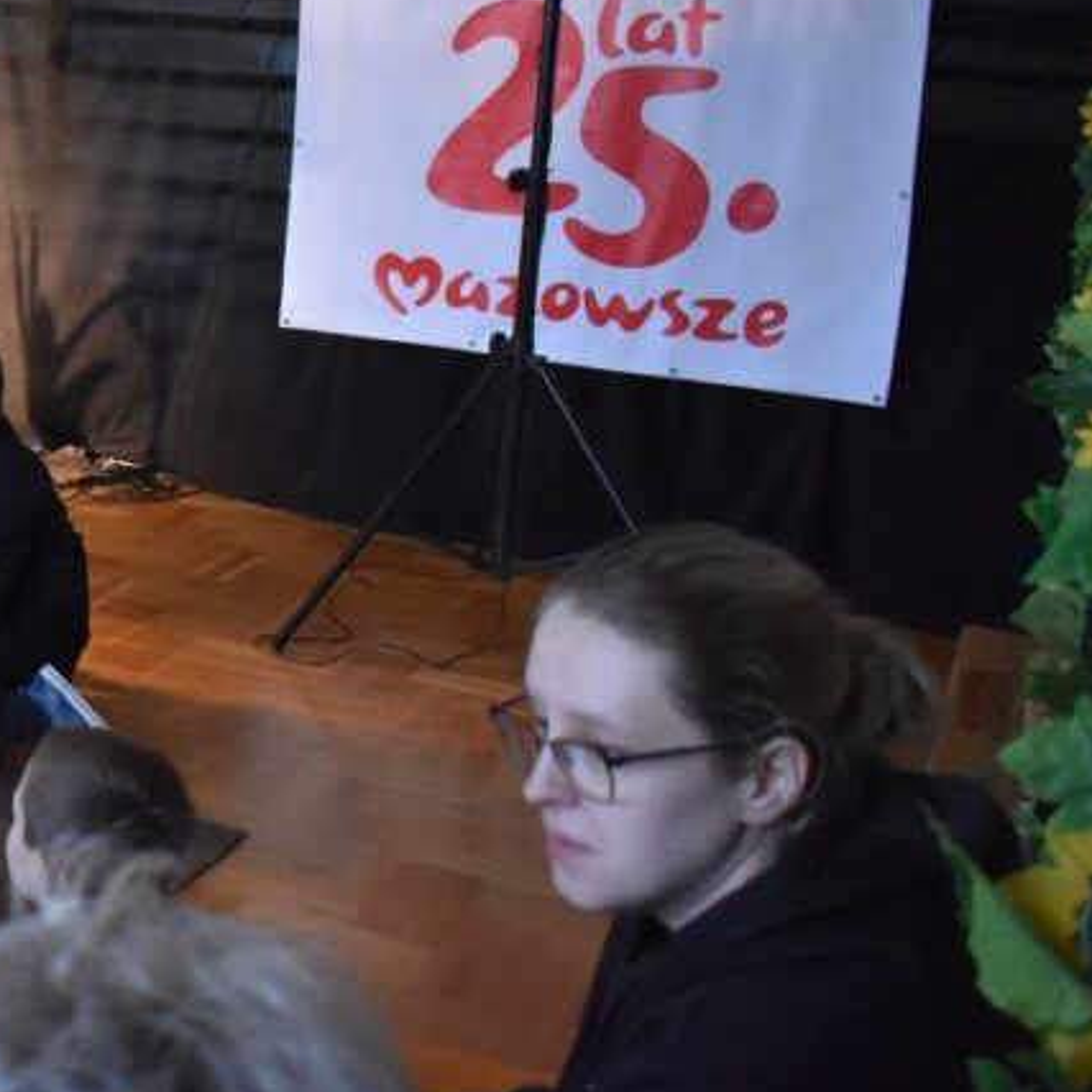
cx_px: -194
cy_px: 260
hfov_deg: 27.6
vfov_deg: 30.5
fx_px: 1963
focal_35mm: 55
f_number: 3.5
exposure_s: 1/60
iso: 2000
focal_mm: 18
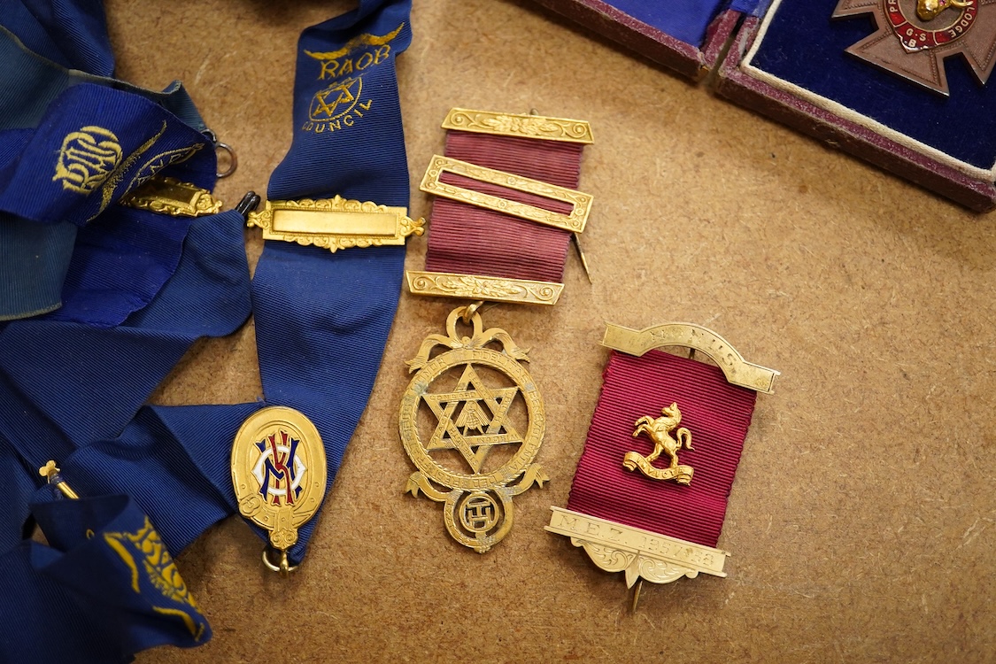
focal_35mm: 45
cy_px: 332
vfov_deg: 29.9
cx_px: 498
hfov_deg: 43.6
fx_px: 1245
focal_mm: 30
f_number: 5
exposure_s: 1/200
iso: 2500
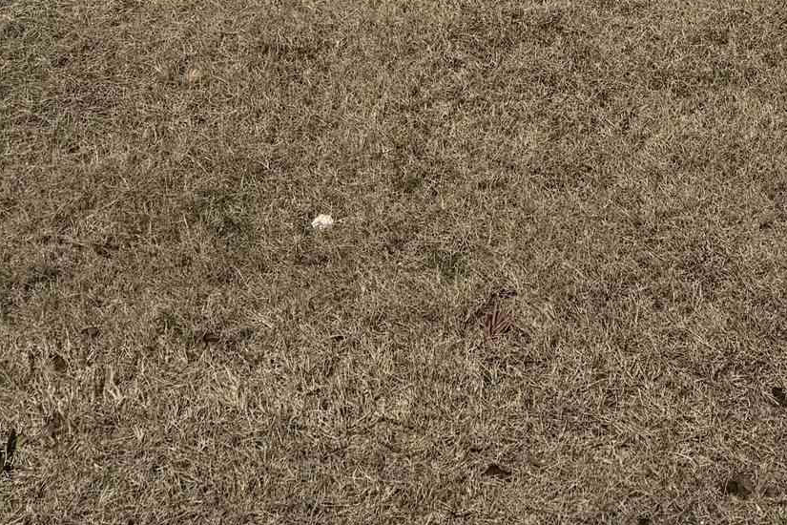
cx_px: 805
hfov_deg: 21.1
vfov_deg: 12.6
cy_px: -573
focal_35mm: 93
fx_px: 2033
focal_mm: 6.76
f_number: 1.78
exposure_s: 1/12346
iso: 64
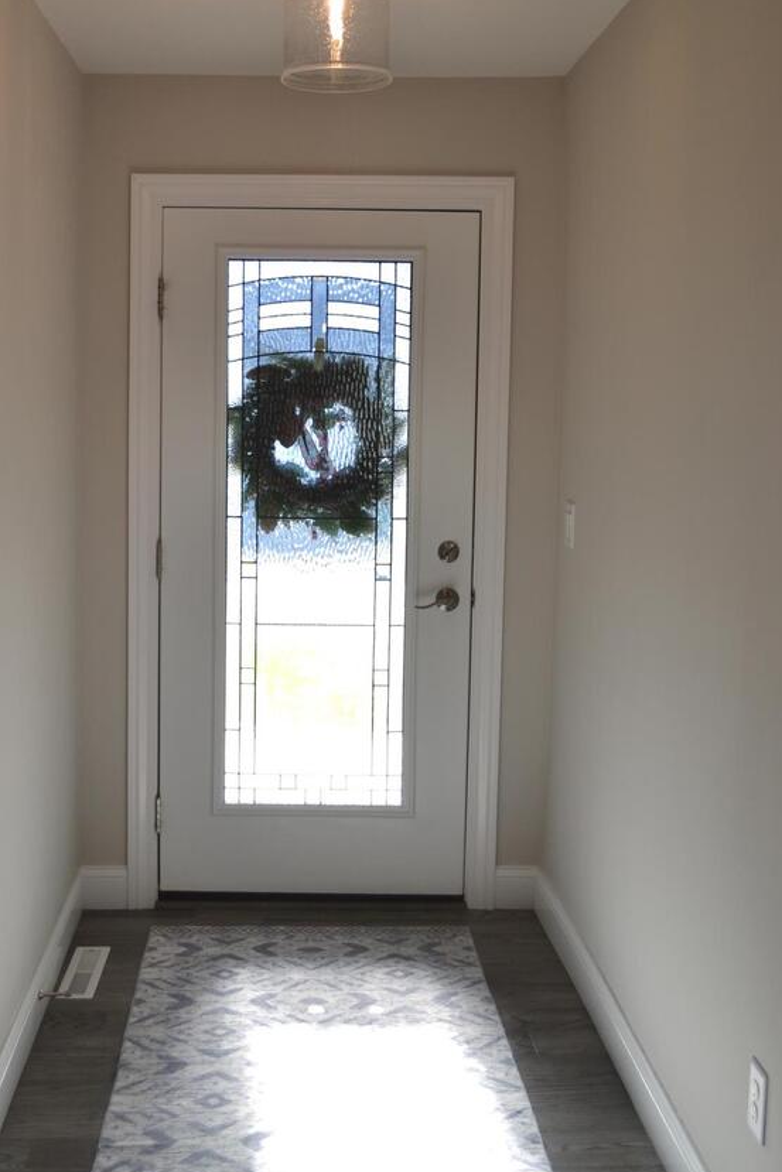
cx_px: 304
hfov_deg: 31.1
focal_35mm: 43
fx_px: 1400
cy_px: 532
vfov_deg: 45.4
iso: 100
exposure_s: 1/100
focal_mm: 22
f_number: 4
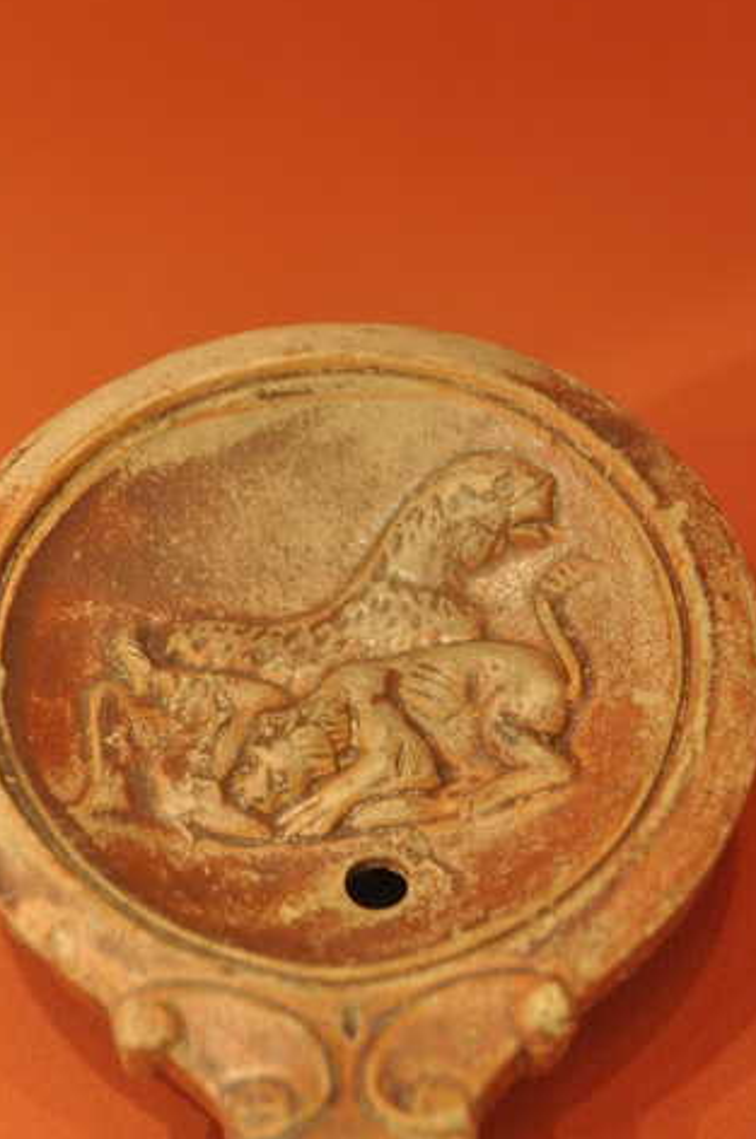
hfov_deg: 6.9
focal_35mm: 200
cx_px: 388
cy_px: 685
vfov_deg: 10.3
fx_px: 6313
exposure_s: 1/13
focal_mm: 95
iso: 1000
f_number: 5.3
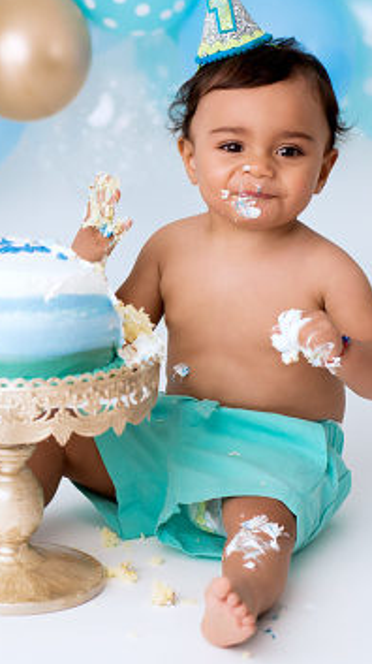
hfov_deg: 10.5
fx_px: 2003
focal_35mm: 114
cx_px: 32
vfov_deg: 18.7
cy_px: 216
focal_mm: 50
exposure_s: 1/200
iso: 125
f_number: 3.2
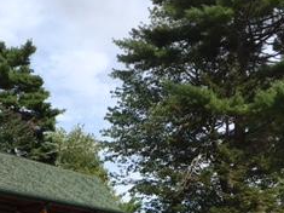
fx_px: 648
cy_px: 240
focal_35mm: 79
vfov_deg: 17.9
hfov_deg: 24.1
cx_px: 36
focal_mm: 4.15
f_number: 2.2
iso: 25
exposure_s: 1/1399
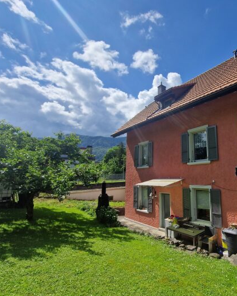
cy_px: 148
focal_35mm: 17
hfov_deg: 70.1
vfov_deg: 89.6
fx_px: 149
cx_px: 187
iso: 50
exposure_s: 1/3432
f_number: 2.2
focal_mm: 2.2
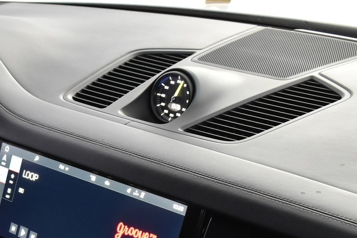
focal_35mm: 97
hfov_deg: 19.6
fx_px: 966
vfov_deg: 13.7
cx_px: -81
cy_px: 286
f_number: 5.6
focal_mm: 23
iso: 1250
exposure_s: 1/8
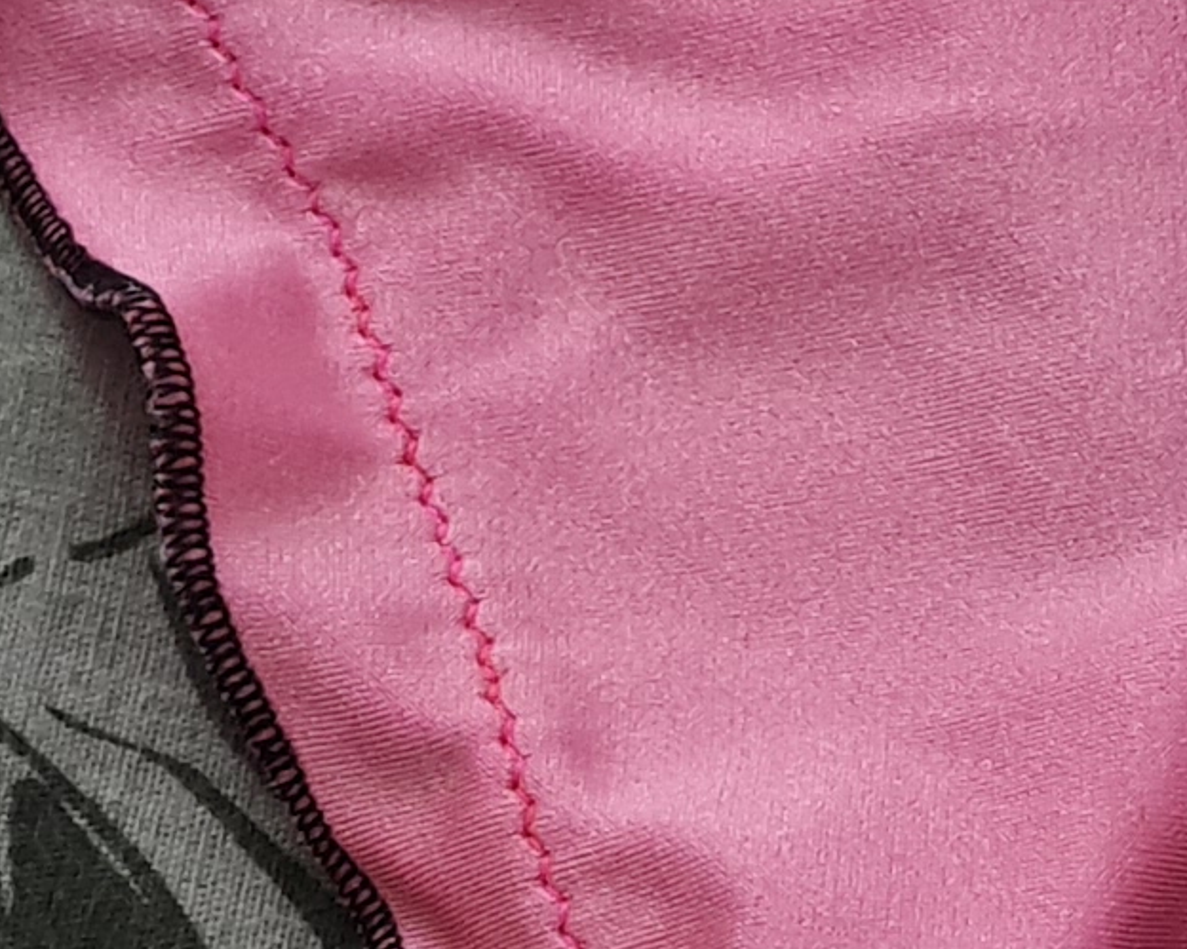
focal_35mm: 164
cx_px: 1895
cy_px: 816
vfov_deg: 9.4
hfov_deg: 11.2
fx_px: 5761
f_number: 1.8
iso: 640
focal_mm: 5.4
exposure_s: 1/33
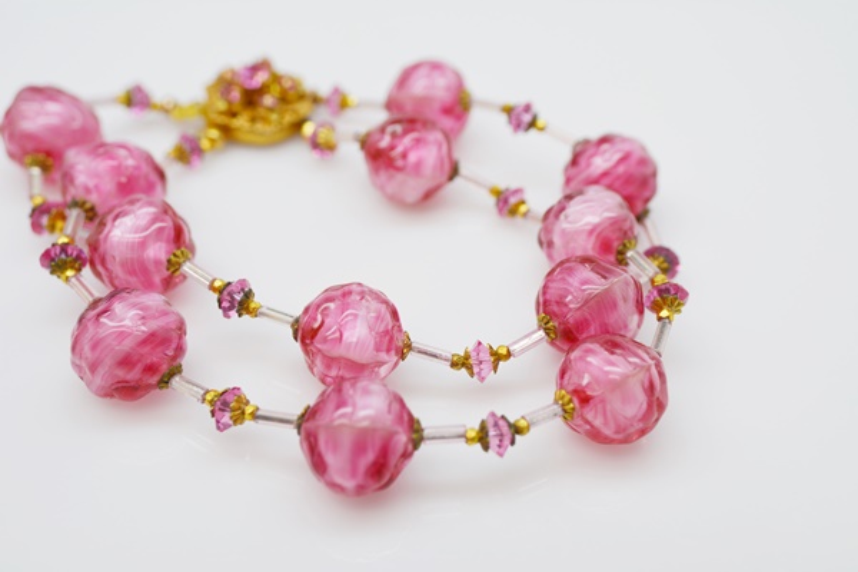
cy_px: 286
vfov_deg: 36.9
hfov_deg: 53.1
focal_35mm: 36
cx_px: 429
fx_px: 858
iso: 200
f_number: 5.6
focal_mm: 24
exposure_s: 1/125
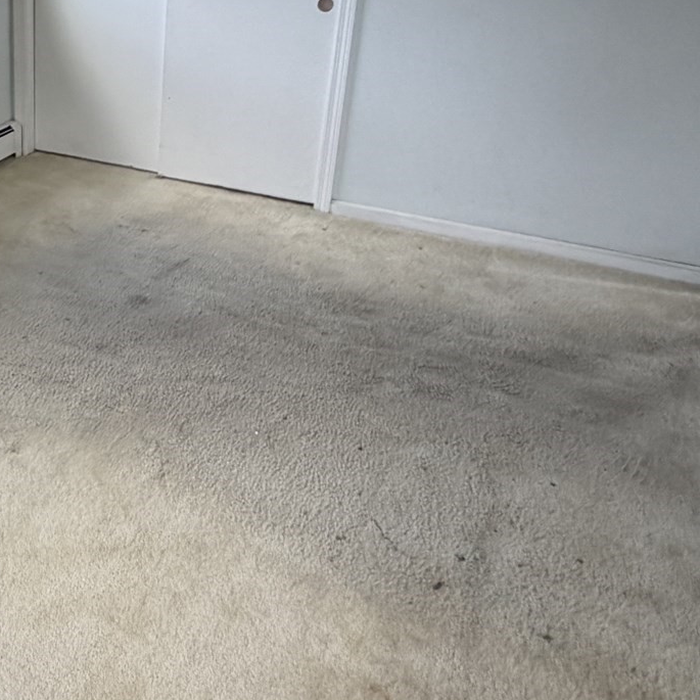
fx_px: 847
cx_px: 38
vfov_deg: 43.9
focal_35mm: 37
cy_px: 202
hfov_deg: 40.6
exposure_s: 1/121
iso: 200
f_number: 2.2
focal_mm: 2.22
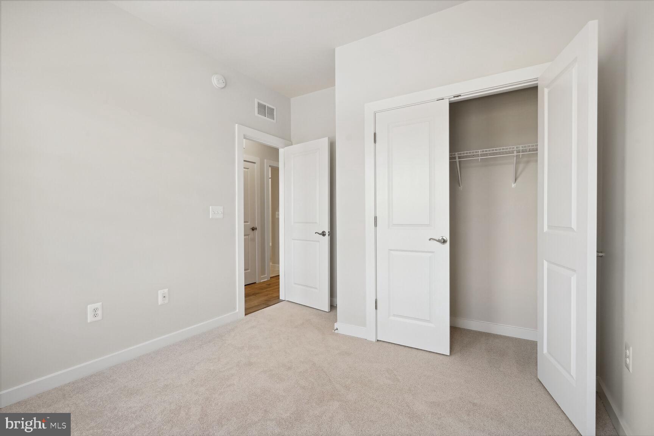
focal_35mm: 16
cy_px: 218
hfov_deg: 96.7
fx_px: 291
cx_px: 327
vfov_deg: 73.7
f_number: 9
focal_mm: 16
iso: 640
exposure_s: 1/80
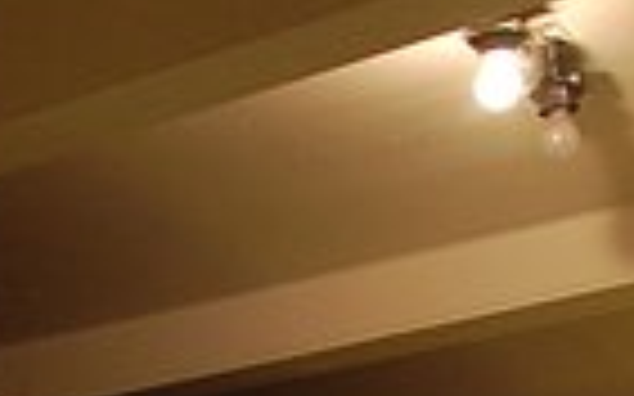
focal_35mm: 122
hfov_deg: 15.7
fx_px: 2102
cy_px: 1078
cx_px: -324
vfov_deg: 9.2
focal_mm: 15
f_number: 2.8
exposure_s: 1/30
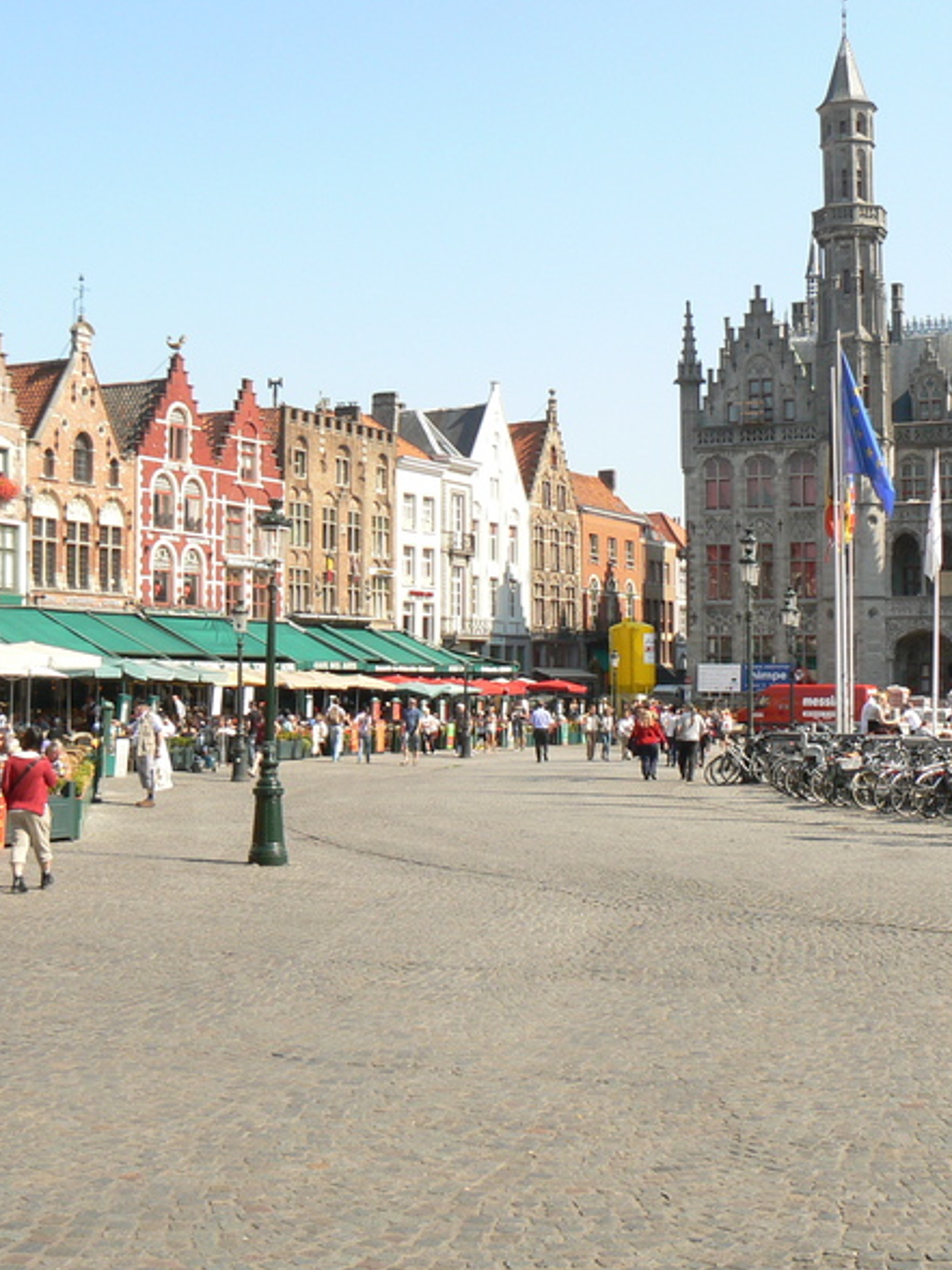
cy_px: 633
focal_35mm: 49
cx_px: 440
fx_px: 1797
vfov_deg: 38.9
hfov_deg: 29.7
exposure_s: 1/1000
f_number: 3.6
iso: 100
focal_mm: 6
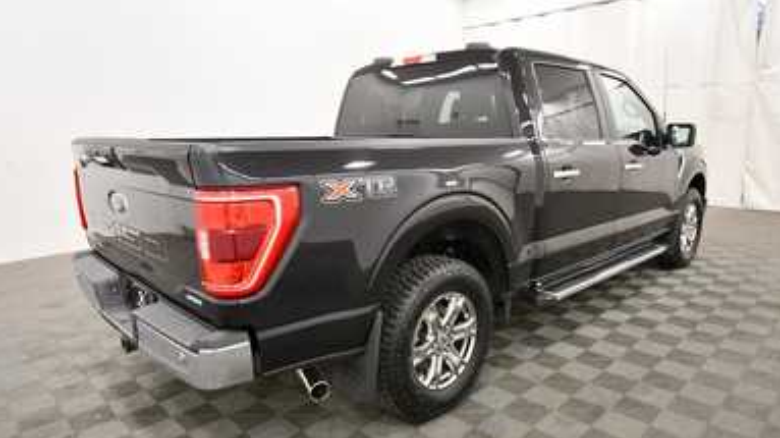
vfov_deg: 49.4
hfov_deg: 78.7
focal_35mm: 23
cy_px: 237
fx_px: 475
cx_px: 397
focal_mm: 14
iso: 1250
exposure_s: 1/125
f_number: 5
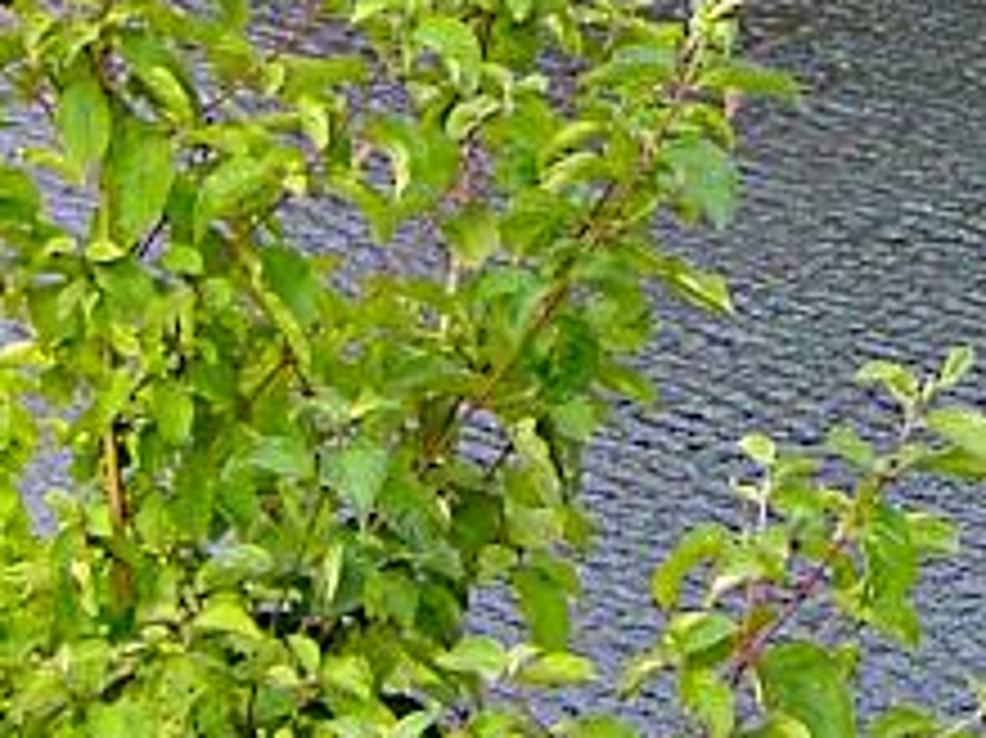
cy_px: -382
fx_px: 5466
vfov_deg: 7.6
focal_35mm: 192
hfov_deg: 10.2
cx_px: 963
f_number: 5.6
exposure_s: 1/160
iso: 100
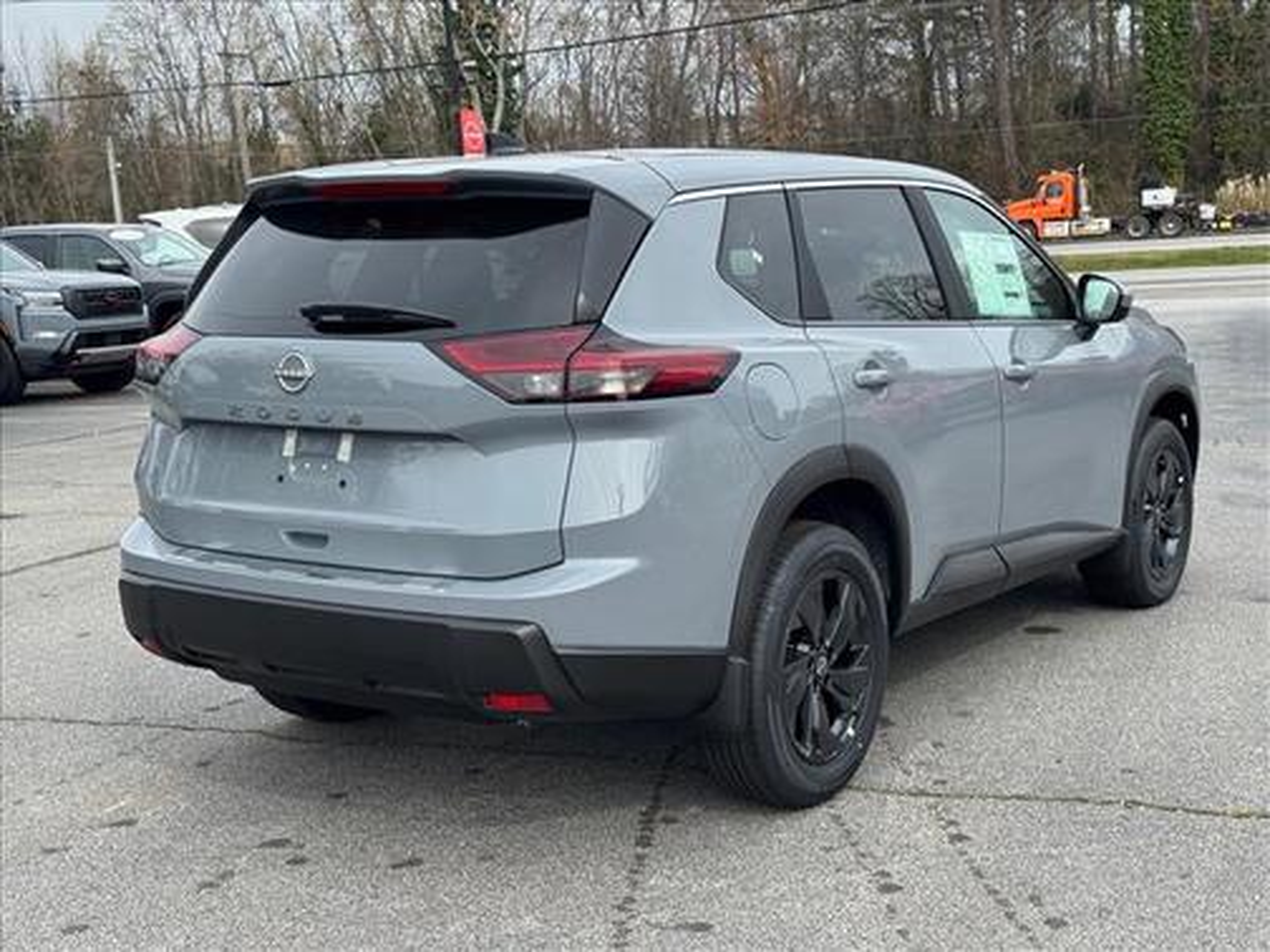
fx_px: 1761
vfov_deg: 30.3
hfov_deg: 39.7
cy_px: 476
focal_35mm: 48
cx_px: 635
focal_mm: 6.76
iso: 64
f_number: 1.78
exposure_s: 1/1818
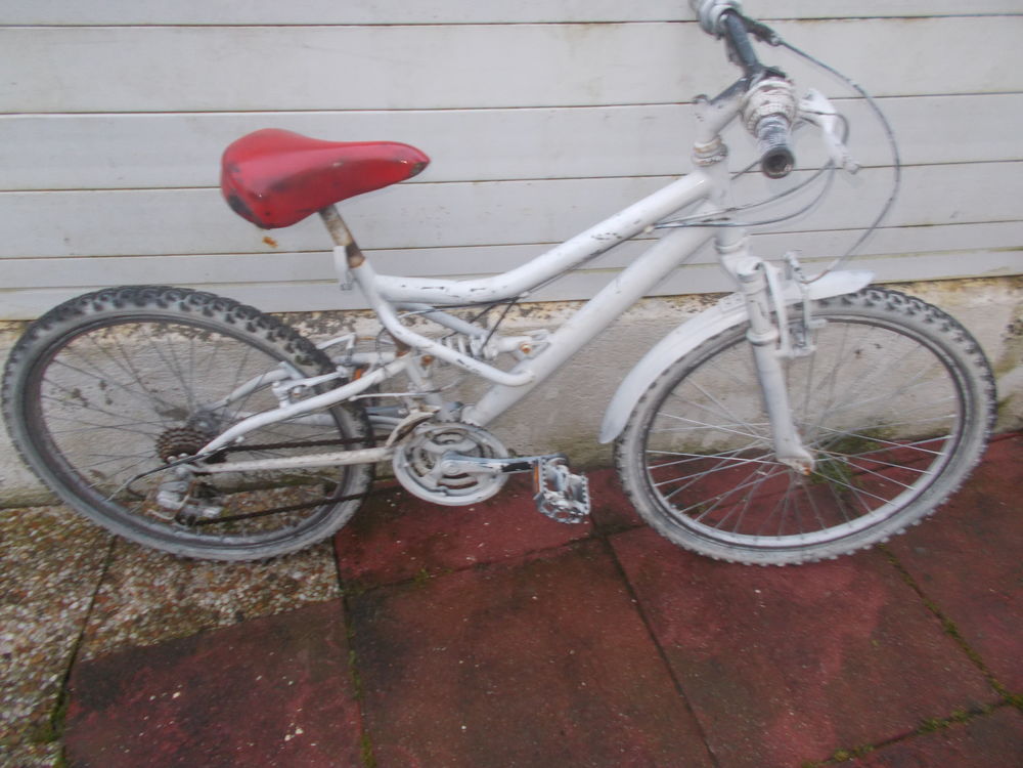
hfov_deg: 67.3
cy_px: 384
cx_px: 512
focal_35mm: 26
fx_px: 768
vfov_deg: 53.1
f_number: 3.2
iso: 200
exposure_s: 1/25
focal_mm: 4.6
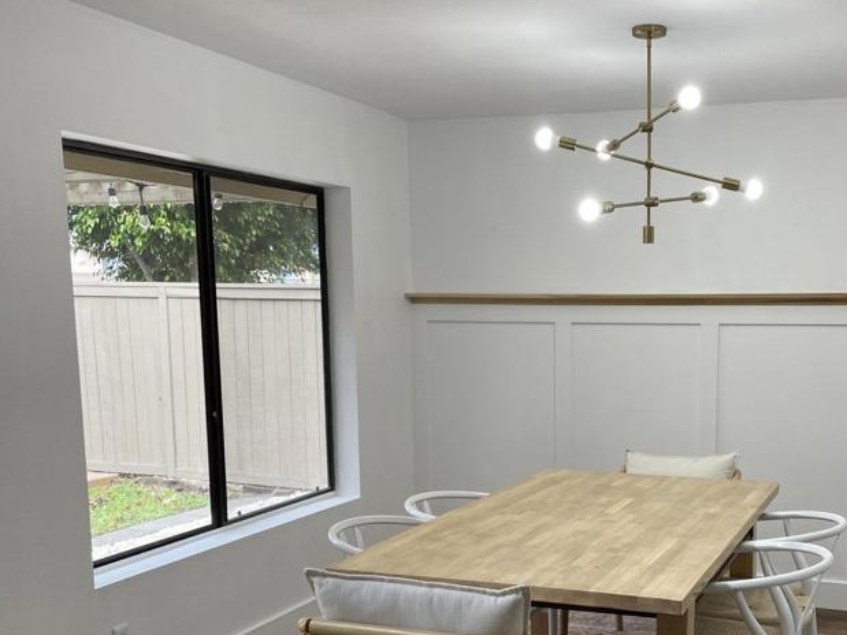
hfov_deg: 43.1
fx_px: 1052
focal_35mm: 43
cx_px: 580
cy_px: 464
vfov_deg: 33.0
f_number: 1.6
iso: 50
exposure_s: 1/120
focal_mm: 4.2
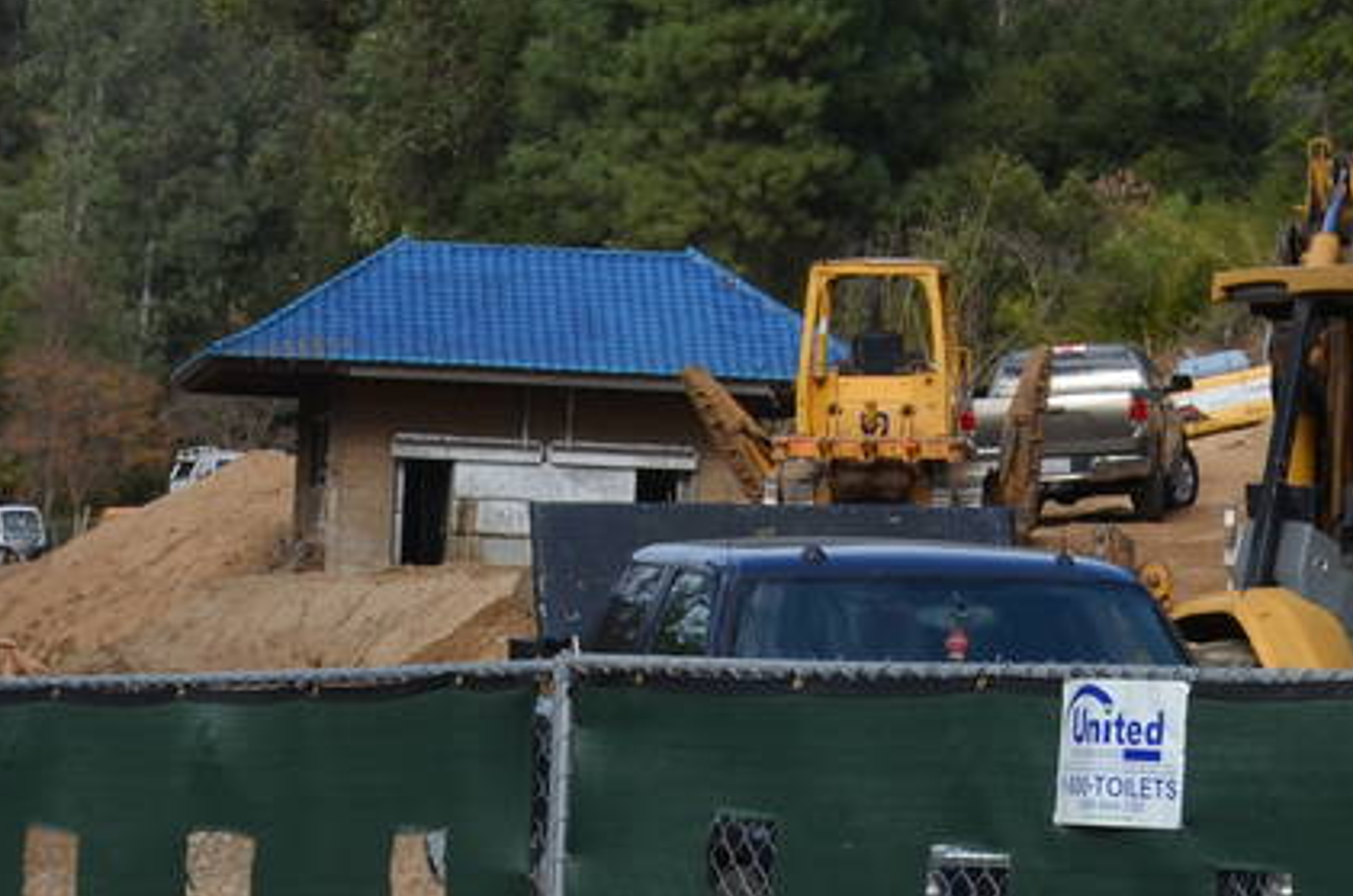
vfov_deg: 7.9
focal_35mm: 171
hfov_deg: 11.9
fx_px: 6415
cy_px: -122
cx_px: 1302
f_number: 8
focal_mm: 30
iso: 140
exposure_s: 1/250
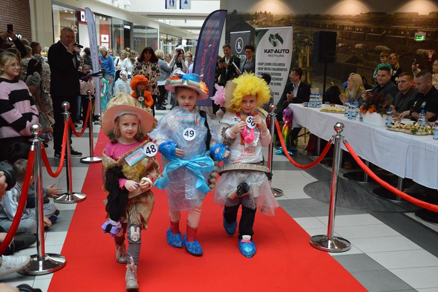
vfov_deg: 34.2
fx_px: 474
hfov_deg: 49.6
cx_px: 219
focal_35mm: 39
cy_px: 146
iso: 3200
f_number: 4
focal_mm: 26
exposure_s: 1/400
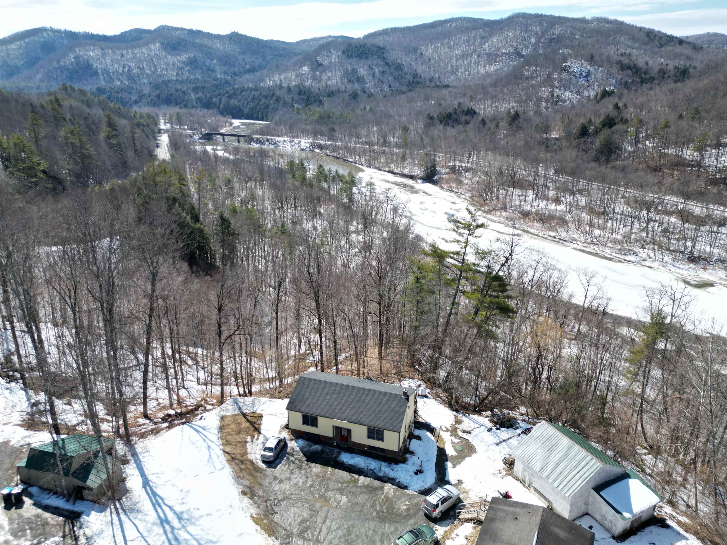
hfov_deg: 71.6
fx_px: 504
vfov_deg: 56.8
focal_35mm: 24
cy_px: 272
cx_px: 364
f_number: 1.7
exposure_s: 1/3200
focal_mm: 6.72
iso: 200
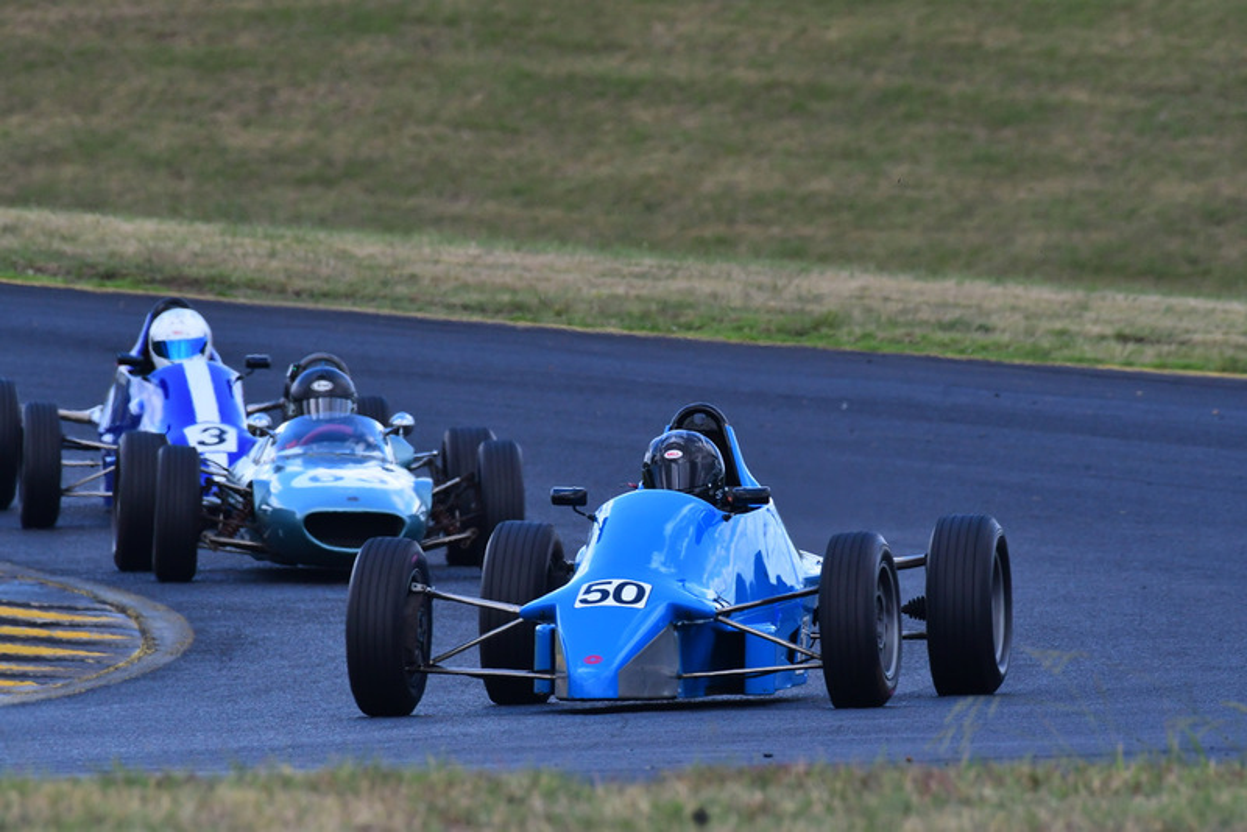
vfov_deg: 1.8
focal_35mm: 750
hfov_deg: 2.7
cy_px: 416
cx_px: 624
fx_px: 25987
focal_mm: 500
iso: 1000
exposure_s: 1/640
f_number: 11
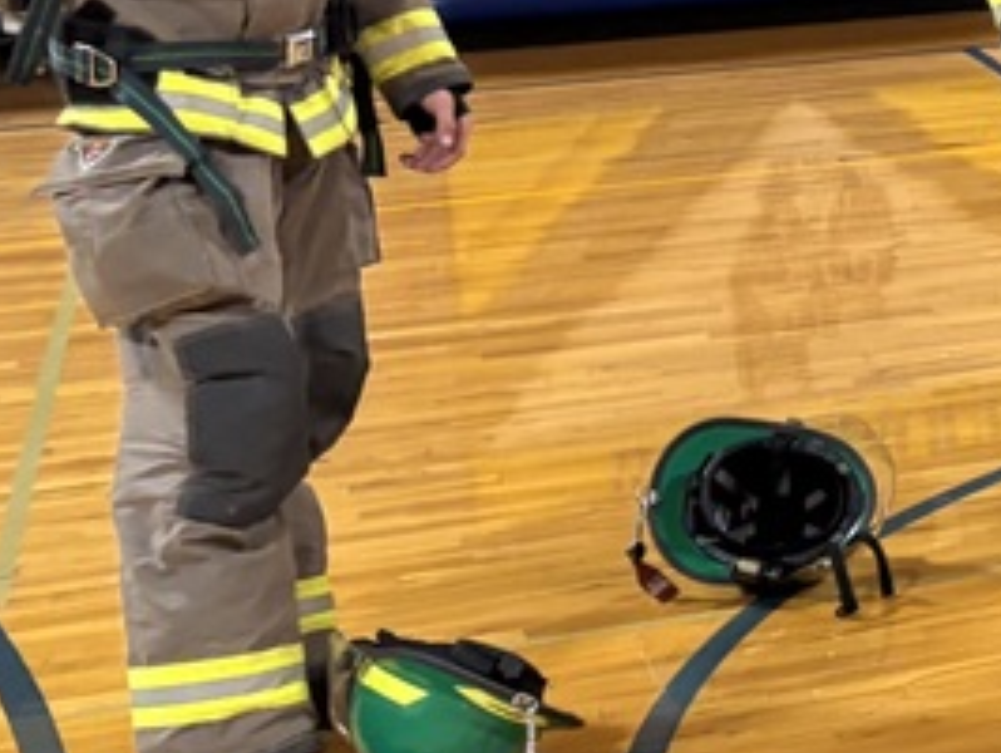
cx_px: 1626
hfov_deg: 17.1
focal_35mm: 100
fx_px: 2894
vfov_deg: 14.8
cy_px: 207
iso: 400
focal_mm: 5.96
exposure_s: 1/40
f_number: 1.6
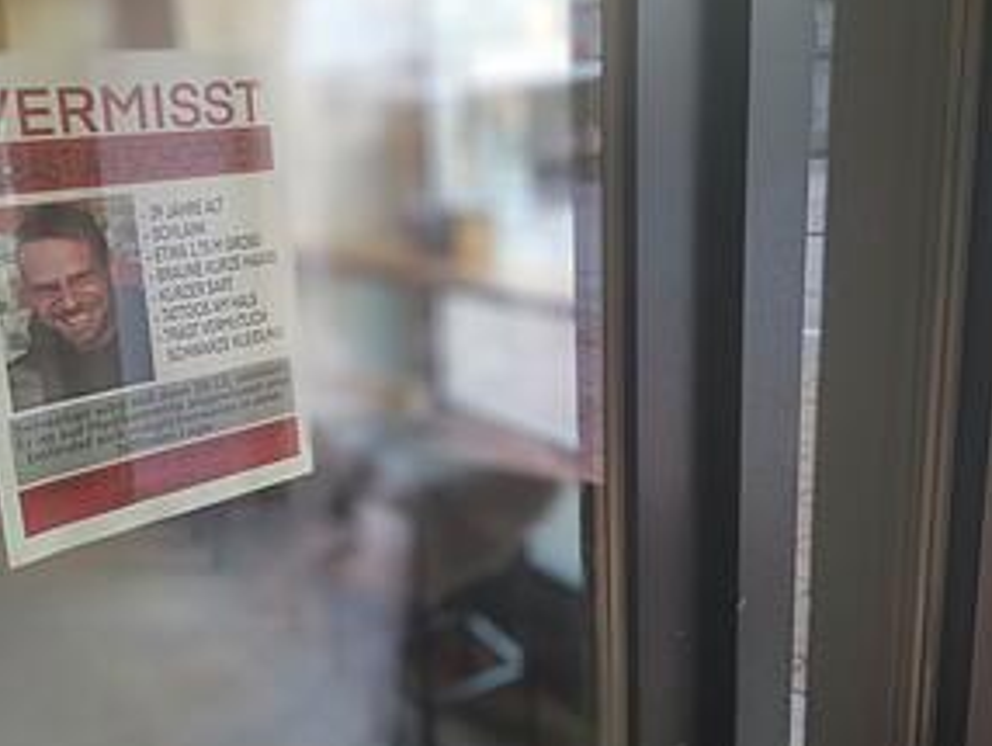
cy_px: 312
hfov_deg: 56.2
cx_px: 385
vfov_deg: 44.1
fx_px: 918
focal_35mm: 32
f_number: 1.8
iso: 320
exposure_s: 1/100
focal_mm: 4.75
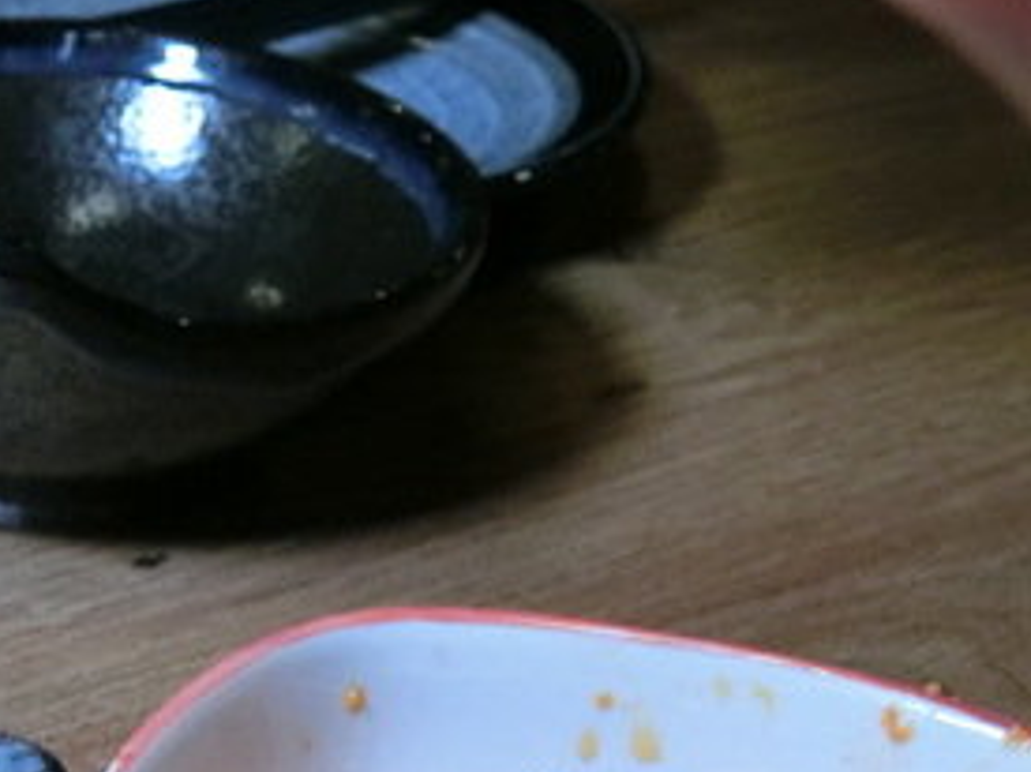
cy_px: 791
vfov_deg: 11.2
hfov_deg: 14.8
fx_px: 3900
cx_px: 26
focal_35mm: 131
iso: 1000
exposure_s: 1/60
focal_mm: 12.8
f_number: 3.8
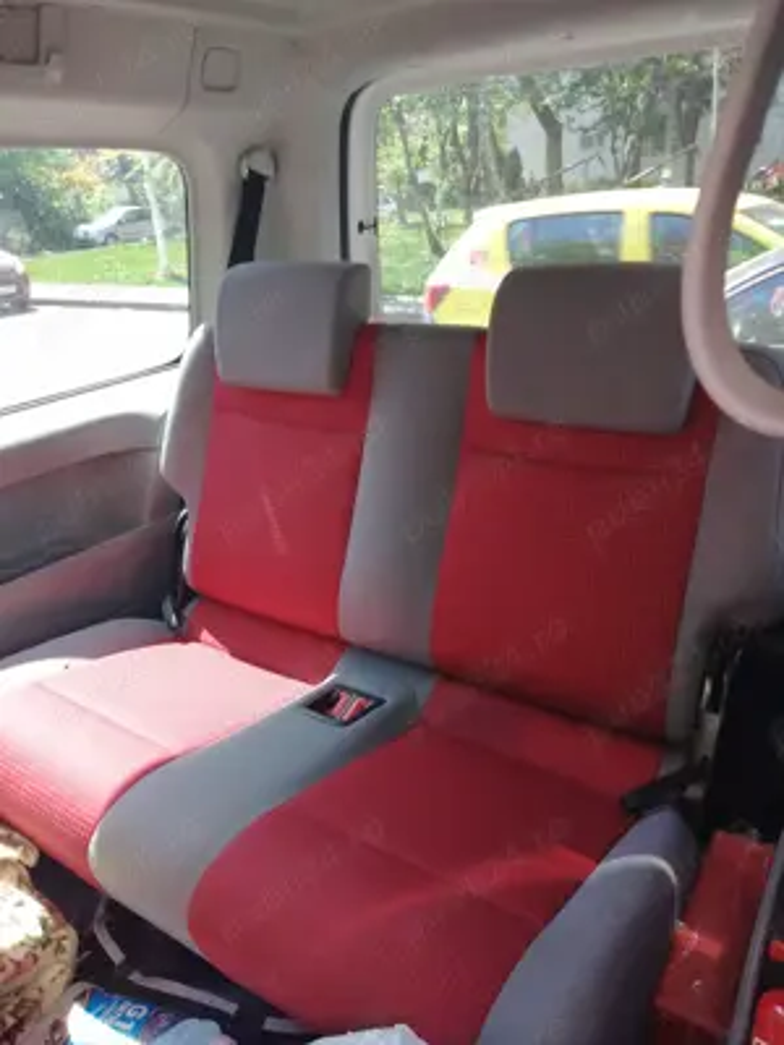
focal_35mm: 26
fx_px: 785
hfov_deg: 53.1
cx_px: 392
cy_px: 522
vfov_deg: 67.3
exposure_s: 1/100
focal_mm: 3.6
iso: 164
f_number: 1.8
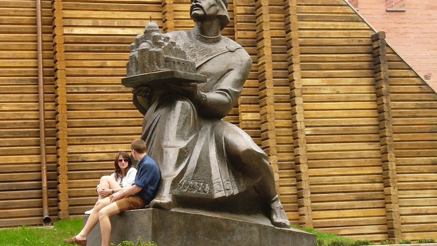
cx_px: 218
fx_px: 1020
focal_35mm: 88
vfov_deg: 13.7
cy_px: 95
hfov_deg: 24.2
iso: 100
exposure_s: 1/30
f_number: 6.5
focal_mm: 13.3
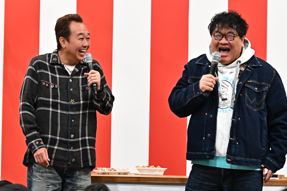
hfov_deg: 9.1
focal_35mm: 225
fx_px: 1794
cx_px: 144
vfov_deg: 6.1
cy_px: 96
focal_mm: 150
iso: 2000
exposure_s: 1/125
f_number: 6.3
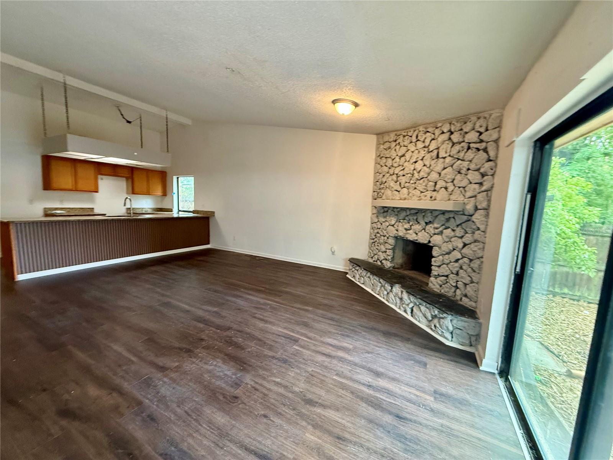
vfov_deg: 85.7
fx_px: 248
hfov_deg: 102.1
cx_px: 306
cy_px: 230
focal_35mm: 14
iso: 320
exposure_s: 1/60
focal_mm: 2.22
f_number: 2.2
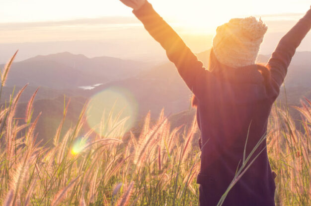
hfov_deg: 36.9
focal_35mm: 54
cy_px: 79
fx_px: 465
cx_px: 143
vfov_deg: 24.9
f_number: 8
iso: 100
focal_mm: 22
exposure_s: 1/40
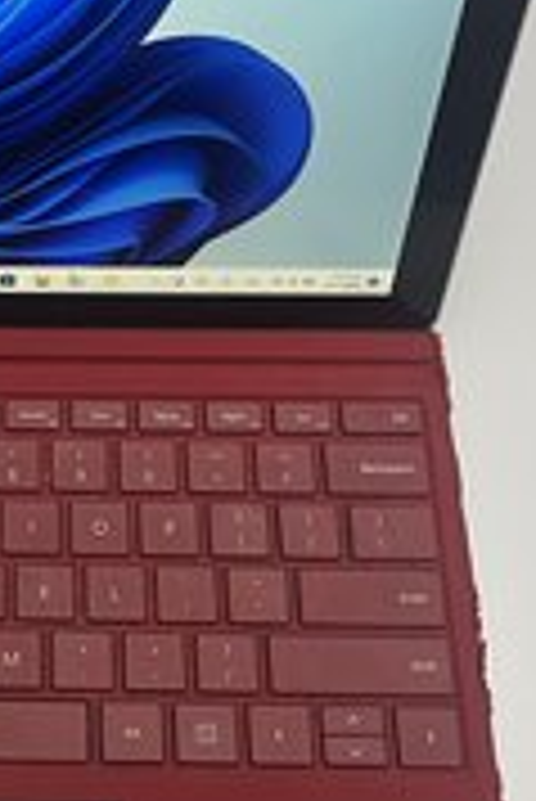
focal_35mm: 62
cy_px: 385
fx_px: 1382
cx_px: -61
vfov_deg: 32.4
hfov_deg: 20.8
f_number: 1.6
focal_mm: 5.1
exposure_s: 1/50
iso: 200
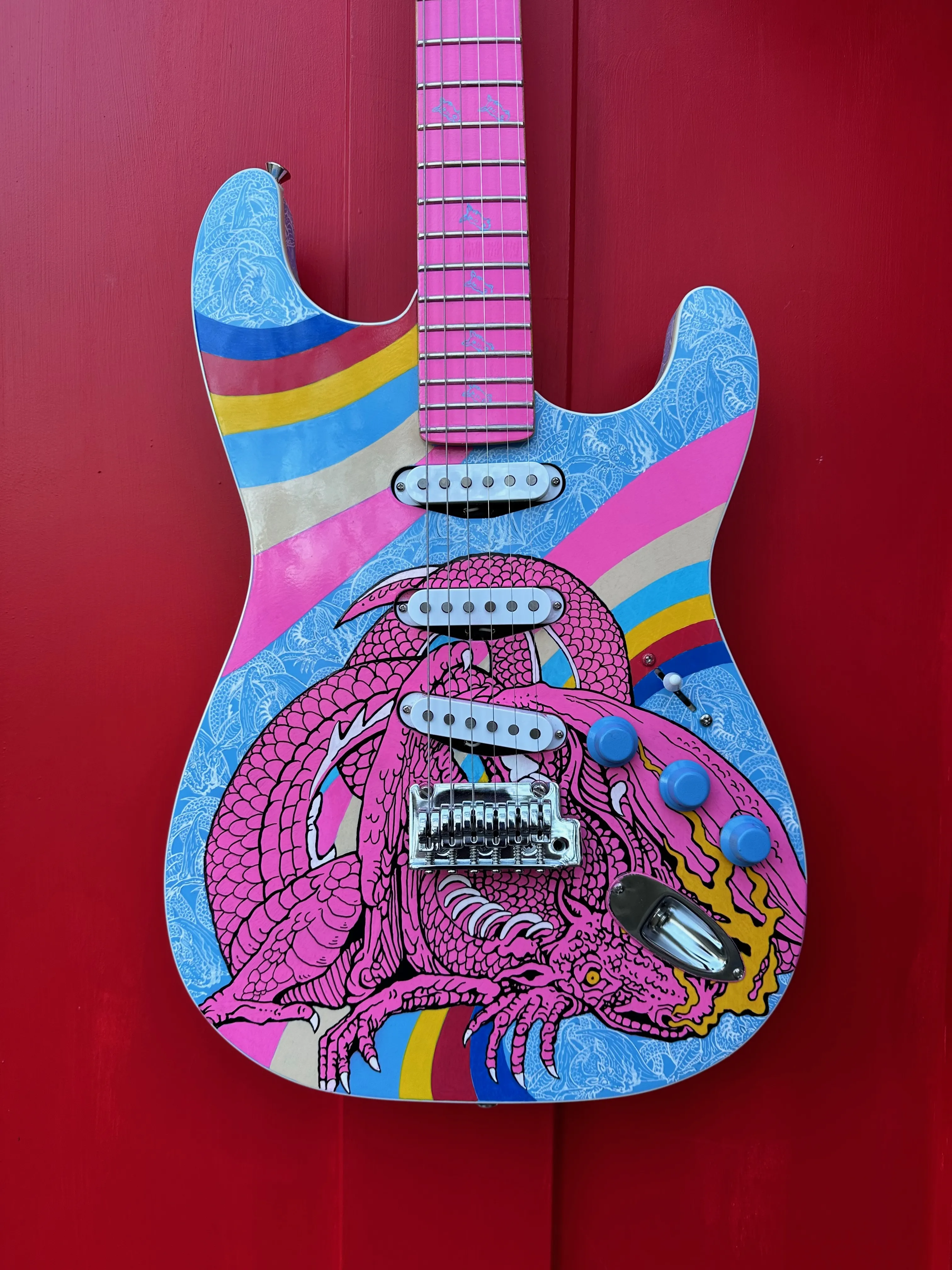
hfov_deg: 56.8
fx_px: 880
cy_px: 635
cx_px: 476
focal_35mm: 24
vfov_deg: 71.6
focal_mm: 6.86
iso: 80
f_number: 1.78
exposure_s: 1/121
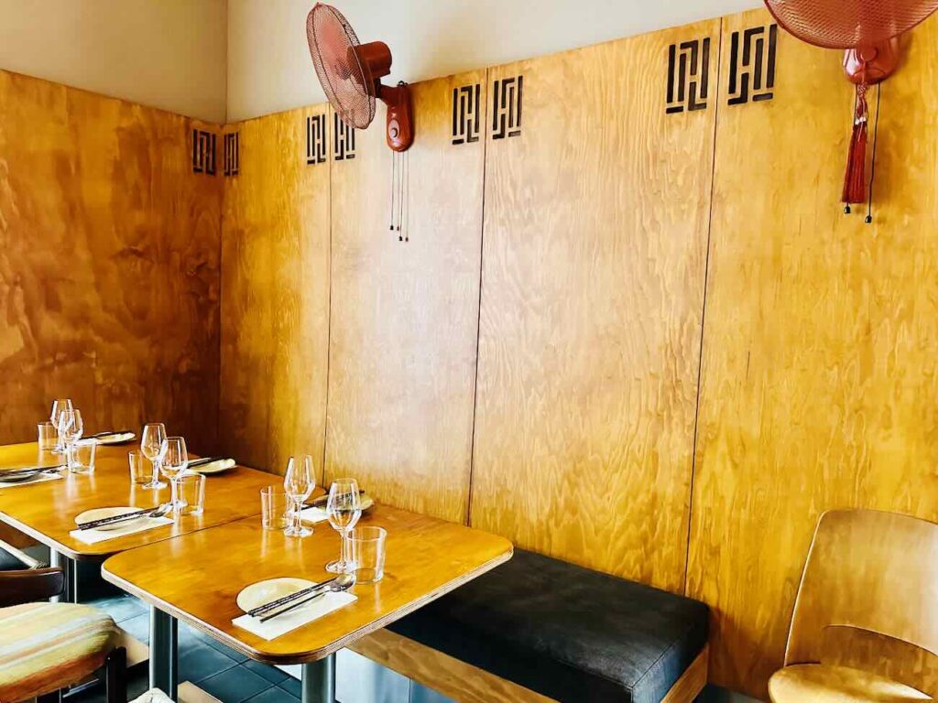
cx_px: 469
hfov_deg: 71.6
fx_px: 650
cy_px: 352
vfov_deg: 56.8
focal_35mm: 24
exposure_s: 1/50
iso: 1000
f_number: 1.78
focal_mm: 6.86
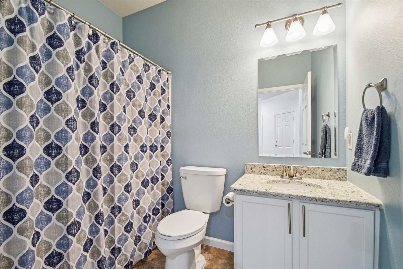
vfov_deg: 77.3
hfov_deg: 100.4
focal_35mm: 15
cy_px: 134
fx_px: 168
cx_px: 202
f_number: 8
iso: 400
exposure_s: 1/3.33
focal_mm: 10
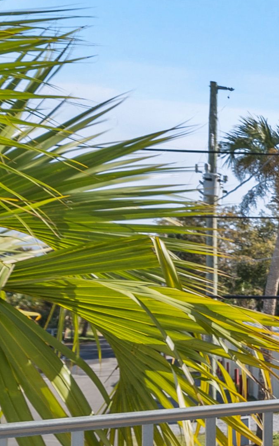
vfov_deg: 38.7
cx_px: 680
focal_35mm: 48
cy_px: 407
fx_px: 584
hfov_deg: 14.9
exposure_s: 1/100
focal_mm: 12
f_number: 7.1
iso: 40
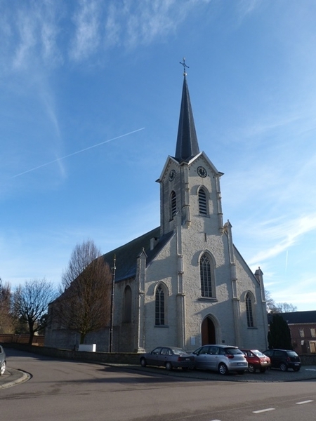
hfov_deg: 54.9
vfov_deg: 69.4
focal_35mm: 25
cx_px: 158
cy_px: 210
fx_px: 304
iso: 80
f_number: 5.6
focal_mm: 4.5
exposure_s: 1/200
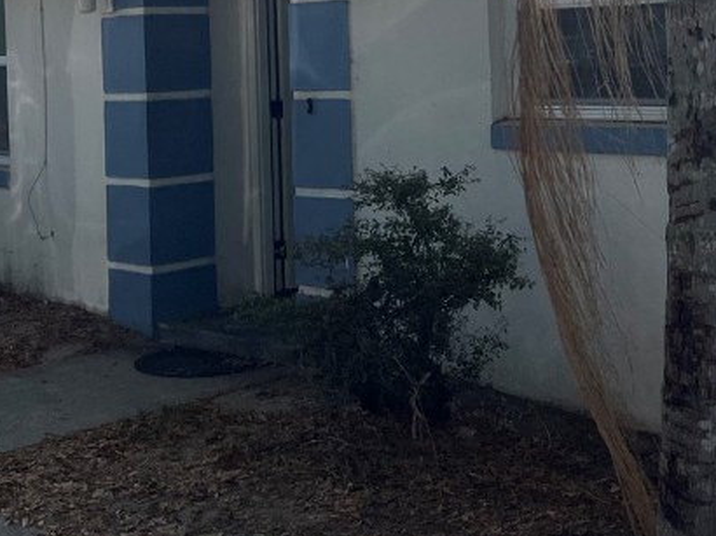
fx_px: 1344
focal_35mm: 65
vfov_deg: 21.8
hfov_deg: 29.6
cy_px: 3
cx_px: 492
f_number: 1.5
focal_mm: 5.7
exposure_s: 1/6579
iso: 50
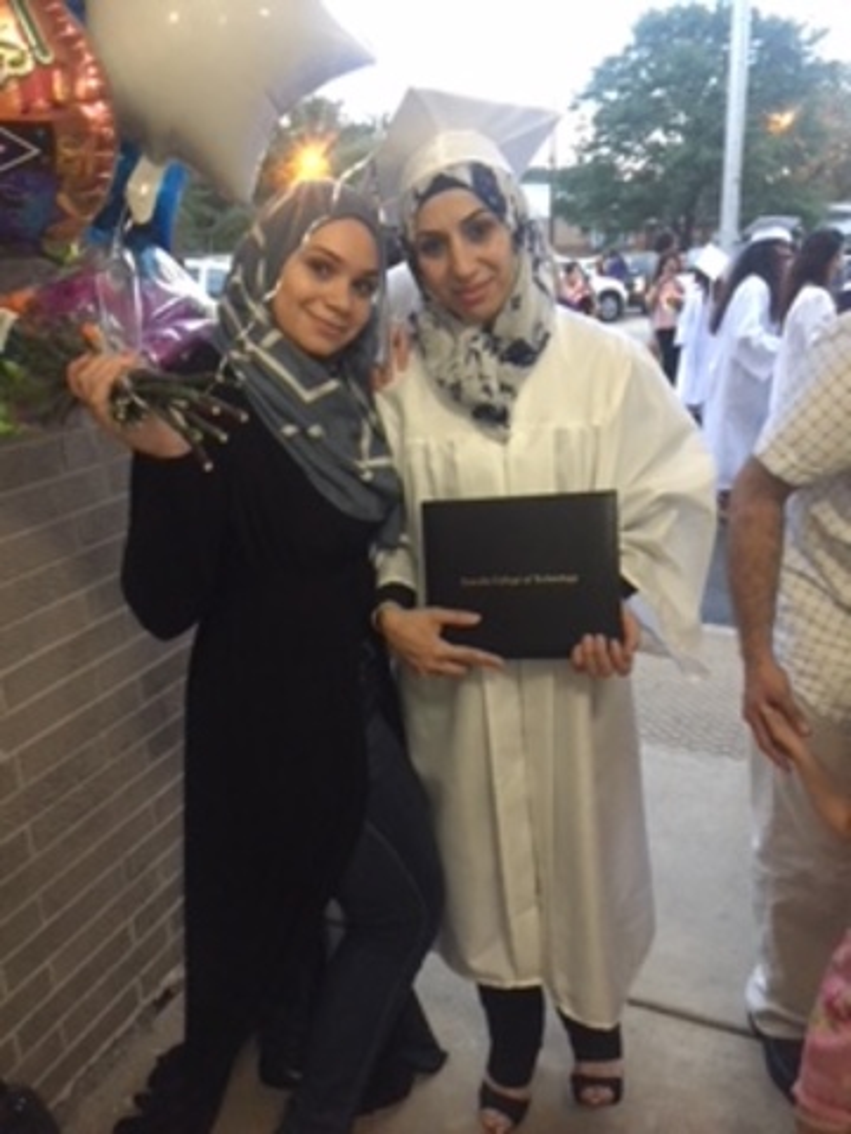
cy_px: 567
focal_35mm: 29
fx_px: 951
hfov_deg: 48.2
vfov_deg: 61.7
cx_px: 426
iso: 100
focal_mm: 4.15
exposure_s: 1/4
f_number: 2.2
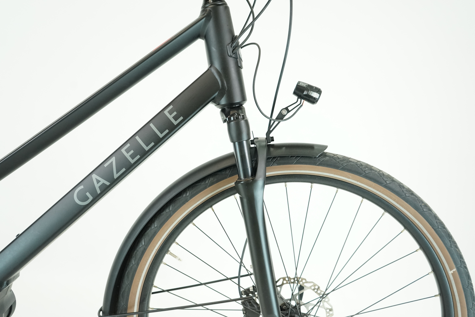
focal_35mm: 30
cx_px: 238
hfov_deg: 61.9
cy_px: 158
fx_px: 396
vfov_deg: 43.6
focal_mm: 30
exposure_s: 1/200
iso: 2000
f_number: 4.5
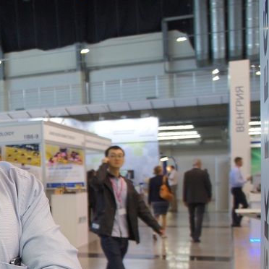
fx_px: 519
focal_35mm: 59
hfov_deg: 25.7
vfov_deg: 28.3
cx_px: -64
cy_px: 224
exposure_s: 1/160
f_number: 4
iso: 640
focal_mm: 18
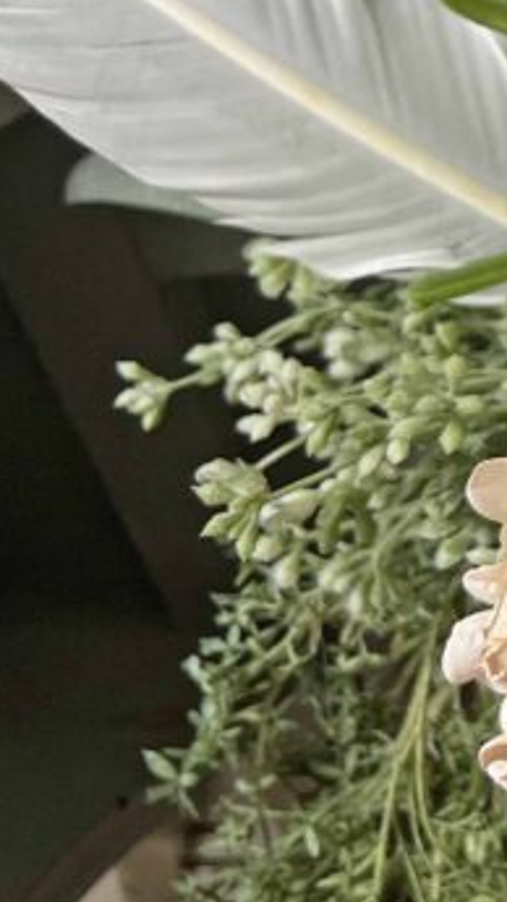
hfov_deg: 11.6
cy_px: 81
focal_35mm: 84
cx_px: 1244
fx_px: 2008
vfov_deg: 24.5
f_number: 1.5
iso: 100
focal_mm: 5.7
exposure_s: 1/121
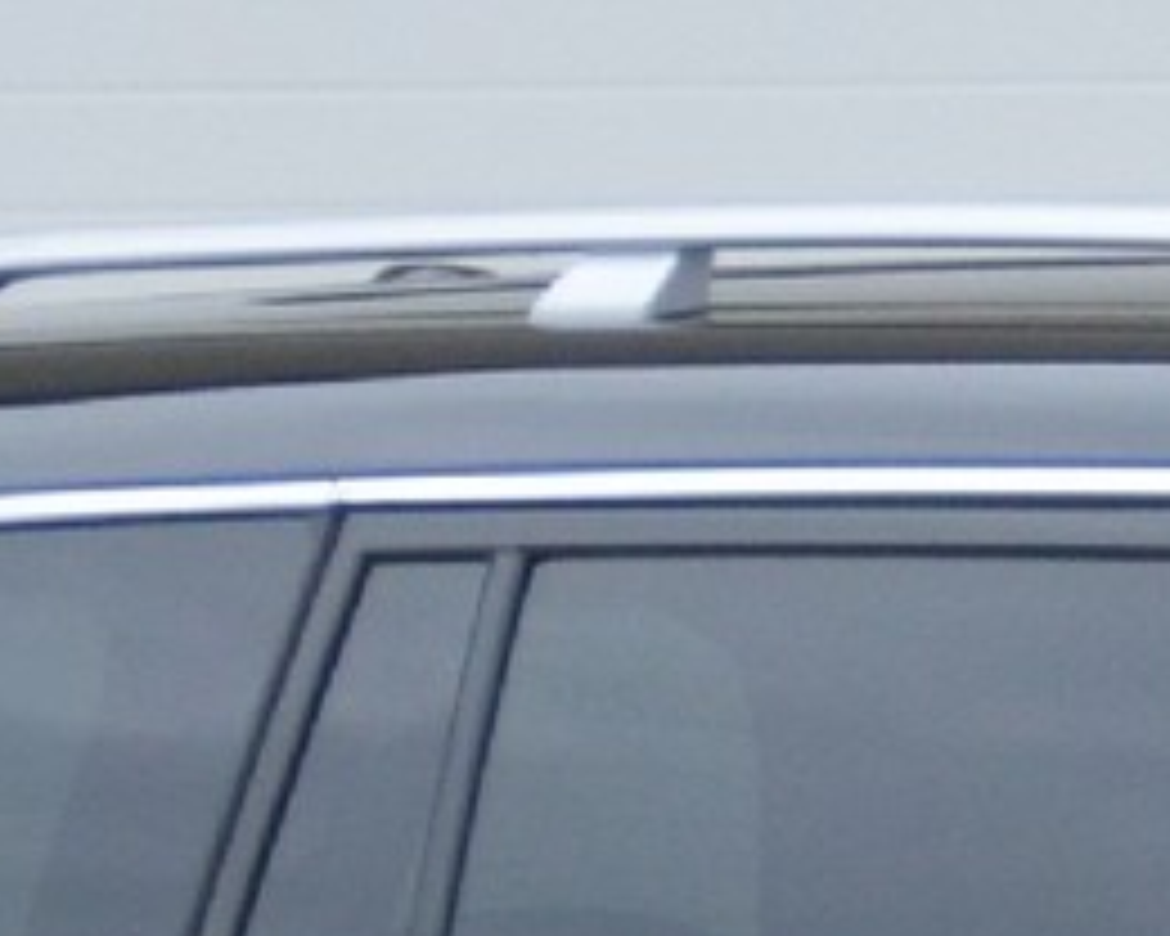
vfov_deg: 1.1
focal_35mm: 1420
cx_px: 2884
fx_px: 49154
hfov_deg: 1.4
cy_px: 2061
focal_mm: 105
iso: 800
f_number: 5.3
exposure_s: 1/800
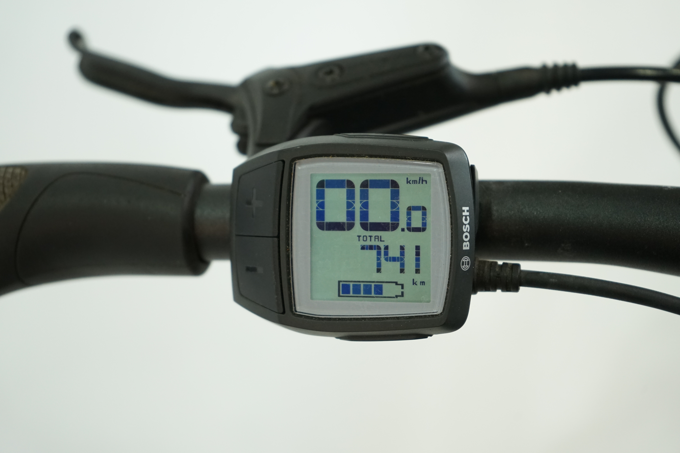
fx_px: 1322
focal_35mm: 70
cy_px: 226
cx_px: 340
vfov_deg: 19.5
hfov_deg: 28.8
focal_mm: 70
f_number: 5.6
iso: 1600
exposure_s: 1/200
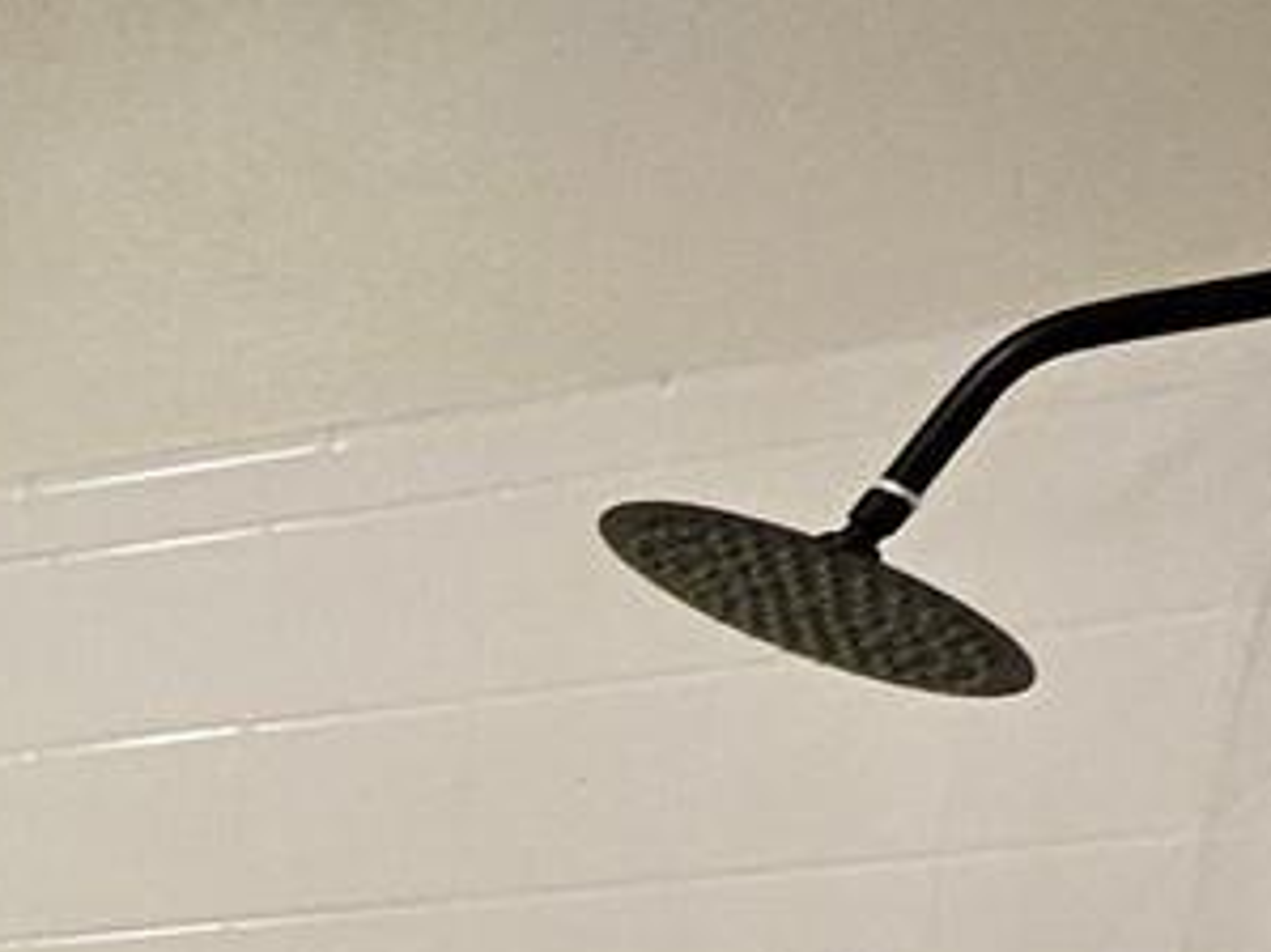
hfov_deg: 14.0
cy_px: 2172
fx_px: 3267
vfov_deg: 13.1
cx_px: -1896
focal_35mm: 89
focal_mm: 1.74
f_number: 2.2
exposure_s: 1/60
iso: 160
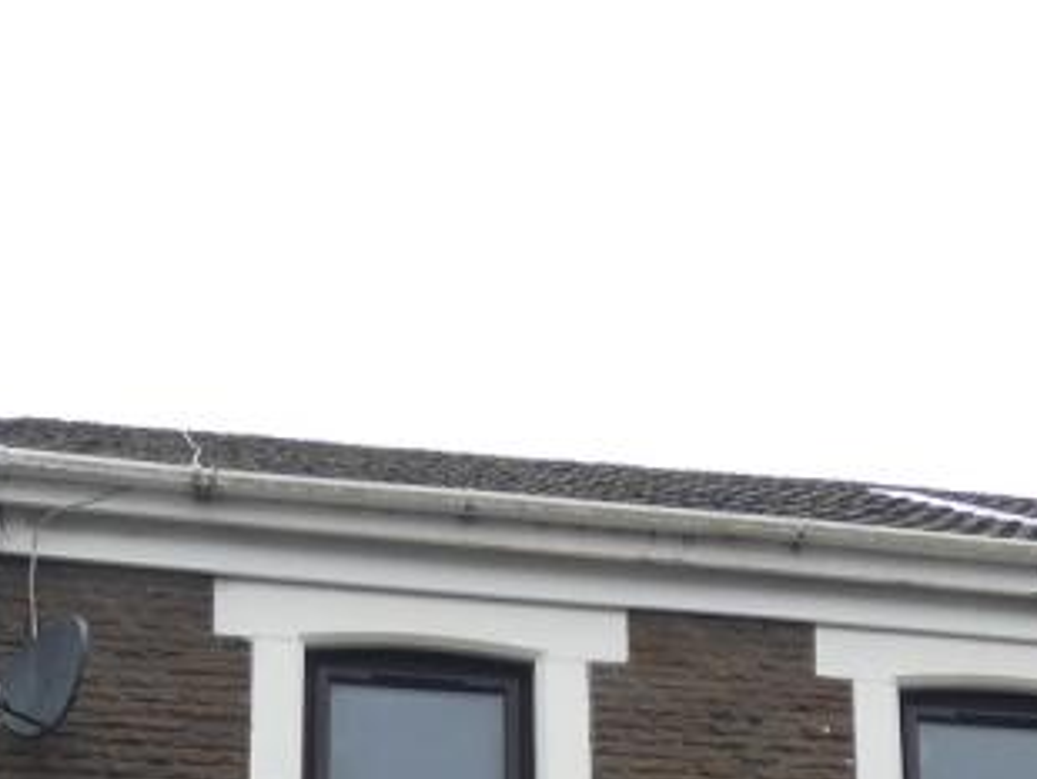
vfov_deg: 19.3
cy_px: 1187
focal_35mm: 66
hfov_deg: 29.3
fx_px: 1979
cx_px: 442
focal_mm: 3.6
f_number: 2.8
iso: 80
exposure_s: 1/80
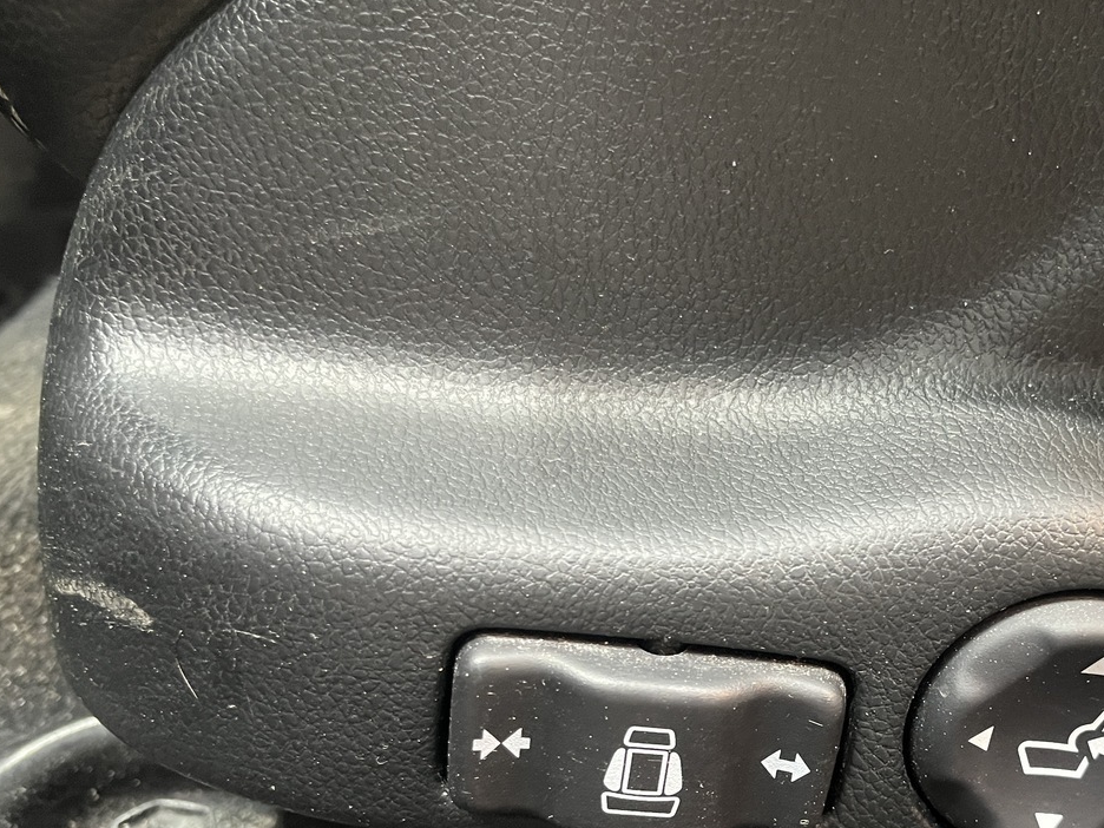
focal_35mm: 40
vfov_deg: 35.4
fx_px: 1276
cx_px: 835
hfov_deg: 45.1
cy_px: 587
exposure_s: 1/33
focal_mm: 5.1
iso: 500
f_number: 1.6
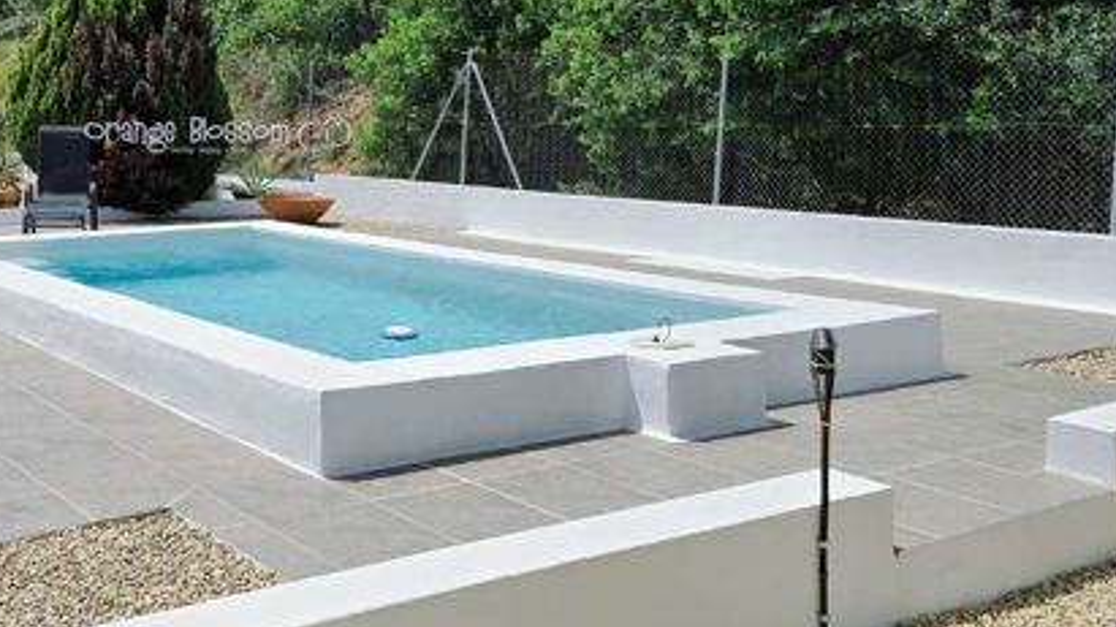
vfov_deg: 27.2
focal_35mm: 43
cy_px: 133
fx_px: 1272
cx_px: 219
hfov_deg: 44.9
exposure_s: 1/1550
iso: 12
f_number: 1.7
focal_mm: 6.3
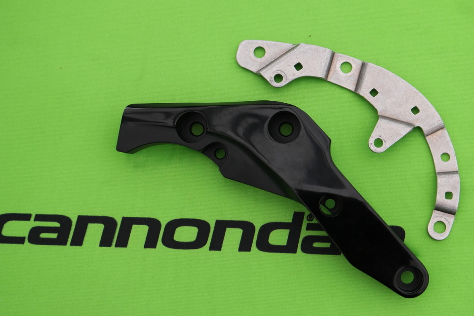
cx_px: 237
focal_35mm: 49
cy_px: 158
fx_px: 645
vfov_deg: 27.5
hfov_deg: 40.3
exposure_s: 1/160
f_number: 5
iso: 400
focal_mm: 32
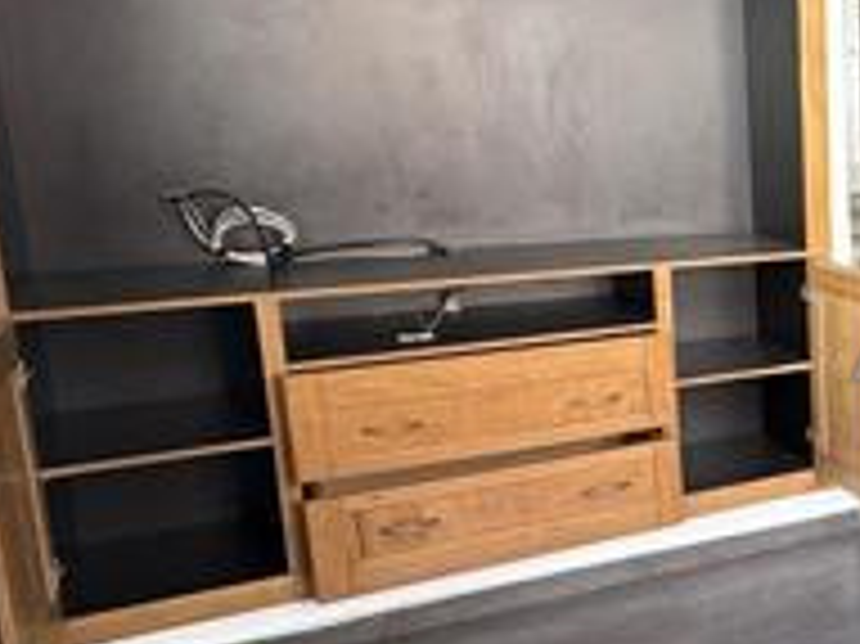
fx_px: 1167
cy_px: 306
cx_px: 1274
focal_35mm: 47
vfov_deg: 30.8
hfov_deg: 28.0
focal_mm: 2.22
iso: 250
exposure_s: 1/99
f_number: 2.2
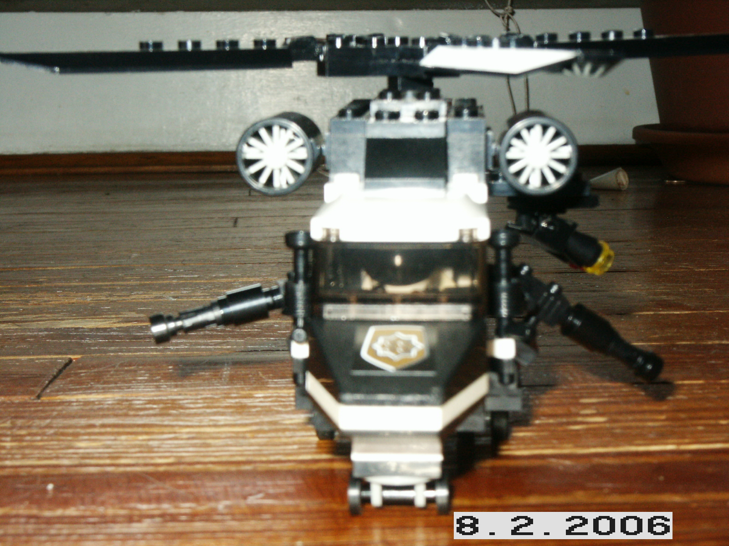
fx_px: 1622
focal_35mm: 77
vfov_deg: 19.1
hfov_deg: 25.3
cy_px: 273
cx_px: 364
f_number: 8
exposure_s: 1/60
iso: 200
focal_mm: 15.4
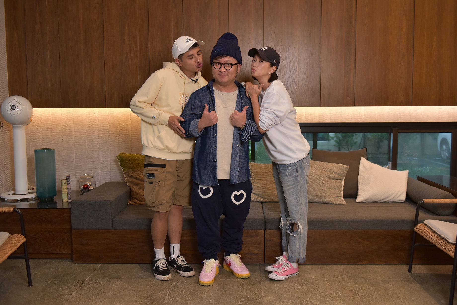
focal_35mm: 35
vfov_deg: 37.9
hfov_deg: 54.4
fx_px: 444
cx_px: 228
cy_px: 152
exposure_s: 1/100
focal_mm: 35
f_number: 4
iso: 1000
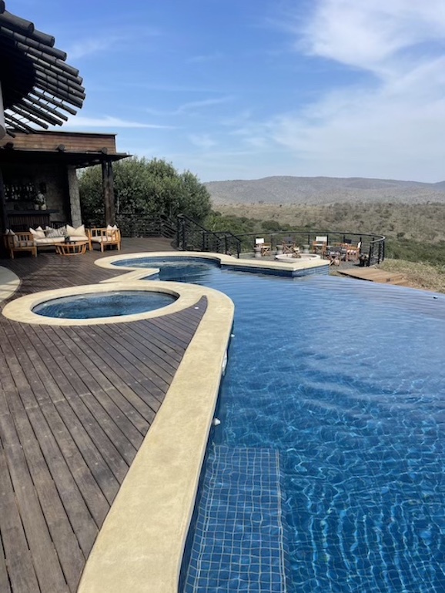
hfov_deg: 54.9
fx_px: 428
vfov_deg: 69.4
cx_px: 222
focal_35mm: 25
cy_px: 296
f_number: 1.6
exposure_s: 1/2786
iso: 32
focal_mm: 5.1
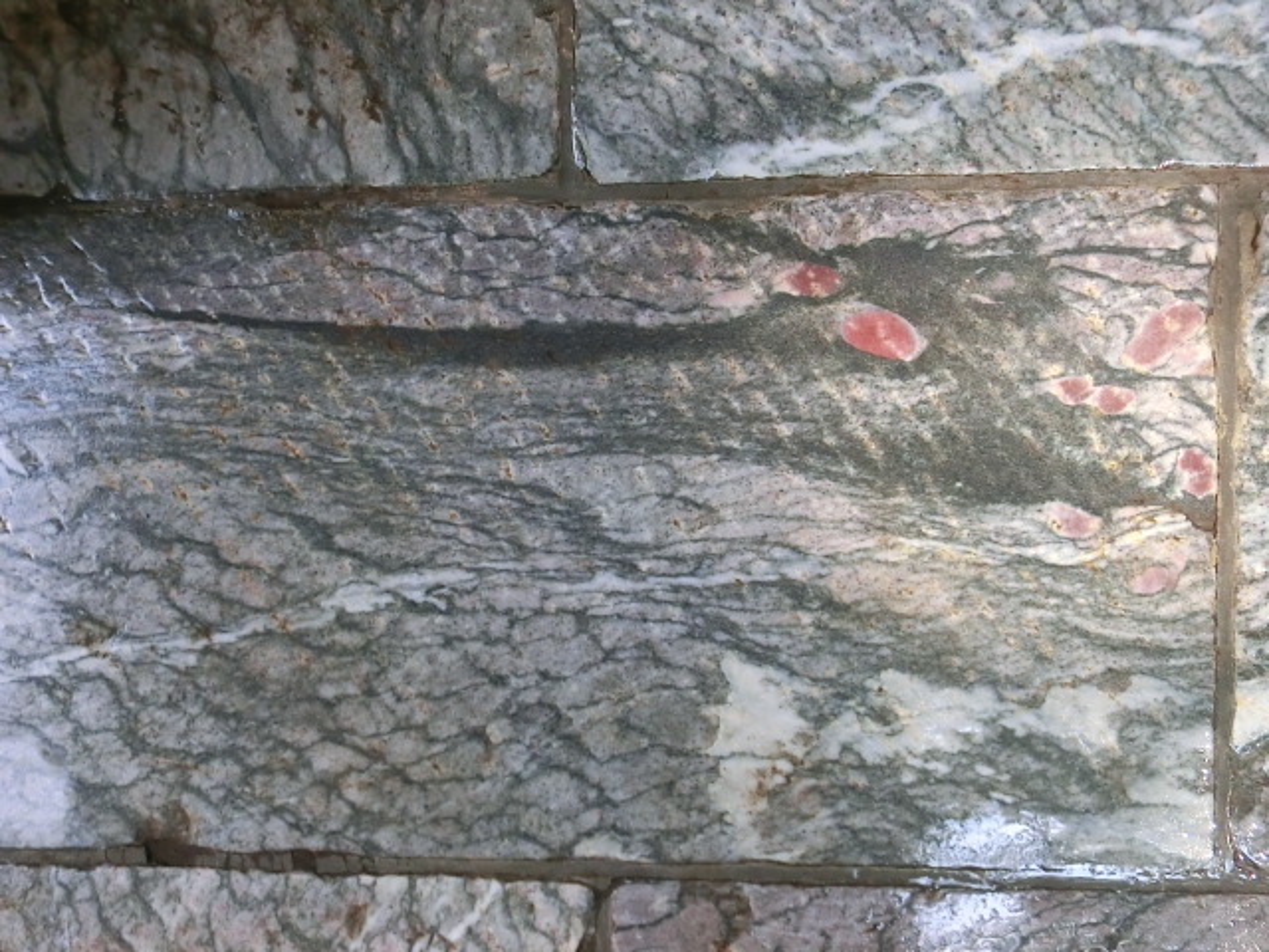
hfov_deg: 50.1
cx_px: 634
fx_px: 1356
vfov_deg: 38.7
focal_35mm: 37
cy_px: 476
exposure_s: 1/60
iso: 160
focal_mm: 6.61
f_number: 3.9
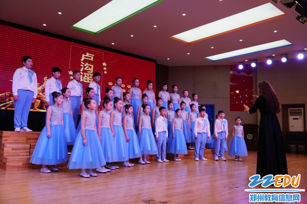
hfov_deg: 60.3
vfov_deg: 42.3
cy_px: 102
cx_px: 154
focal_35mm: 31
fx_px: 264
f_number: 2.8
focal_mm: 31
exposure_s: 1/200
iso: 125
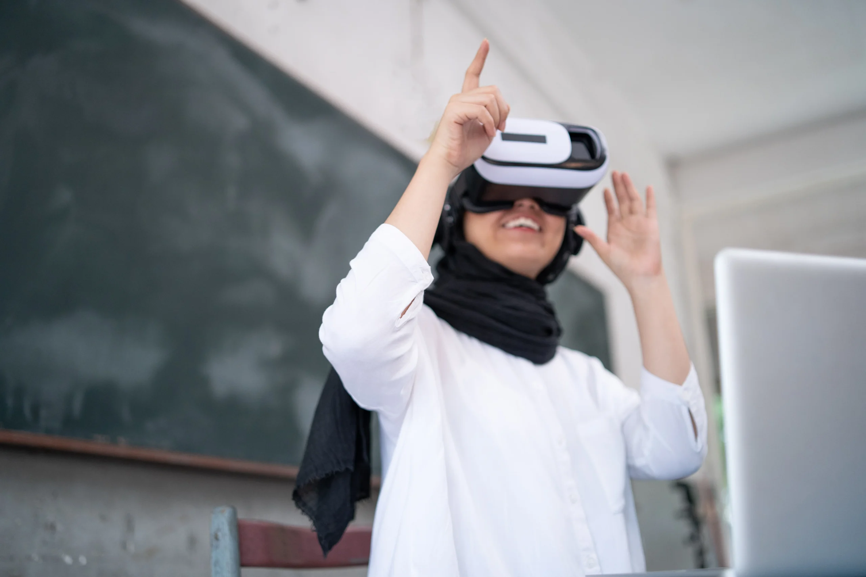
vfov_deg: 37.9
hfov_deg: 54.4
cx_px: 433
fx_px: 842
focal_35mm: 35
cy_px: 288
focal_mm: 35
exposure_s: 1/640
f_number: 1.4
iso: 800
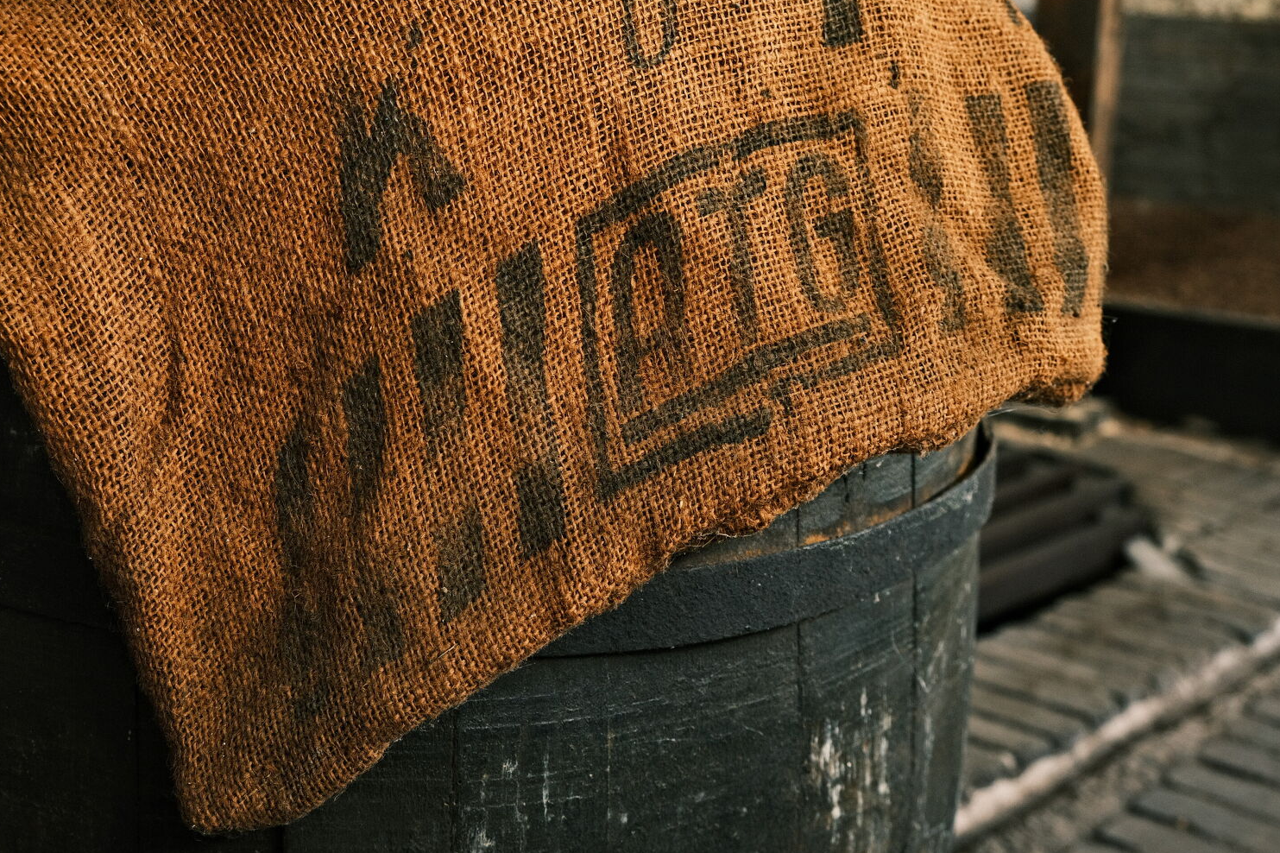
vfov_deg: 32.6
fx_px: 1457
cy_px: 420
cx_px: 636
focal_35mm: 41
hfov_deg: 47.4
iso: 800
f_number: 4
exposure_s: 1/10
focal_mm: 25.4
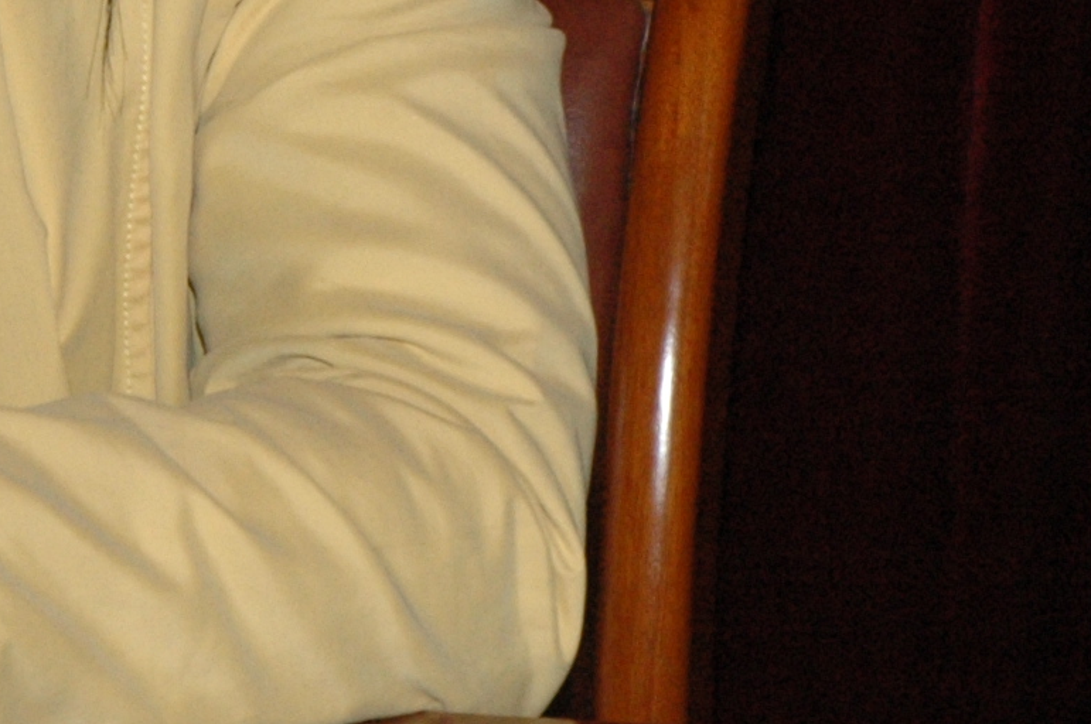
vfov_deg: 4.8
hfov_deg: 7.3
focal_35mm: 281
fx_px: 8505
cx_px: -231
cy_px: -396
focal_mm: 48
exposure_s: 1/60
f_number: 5.6
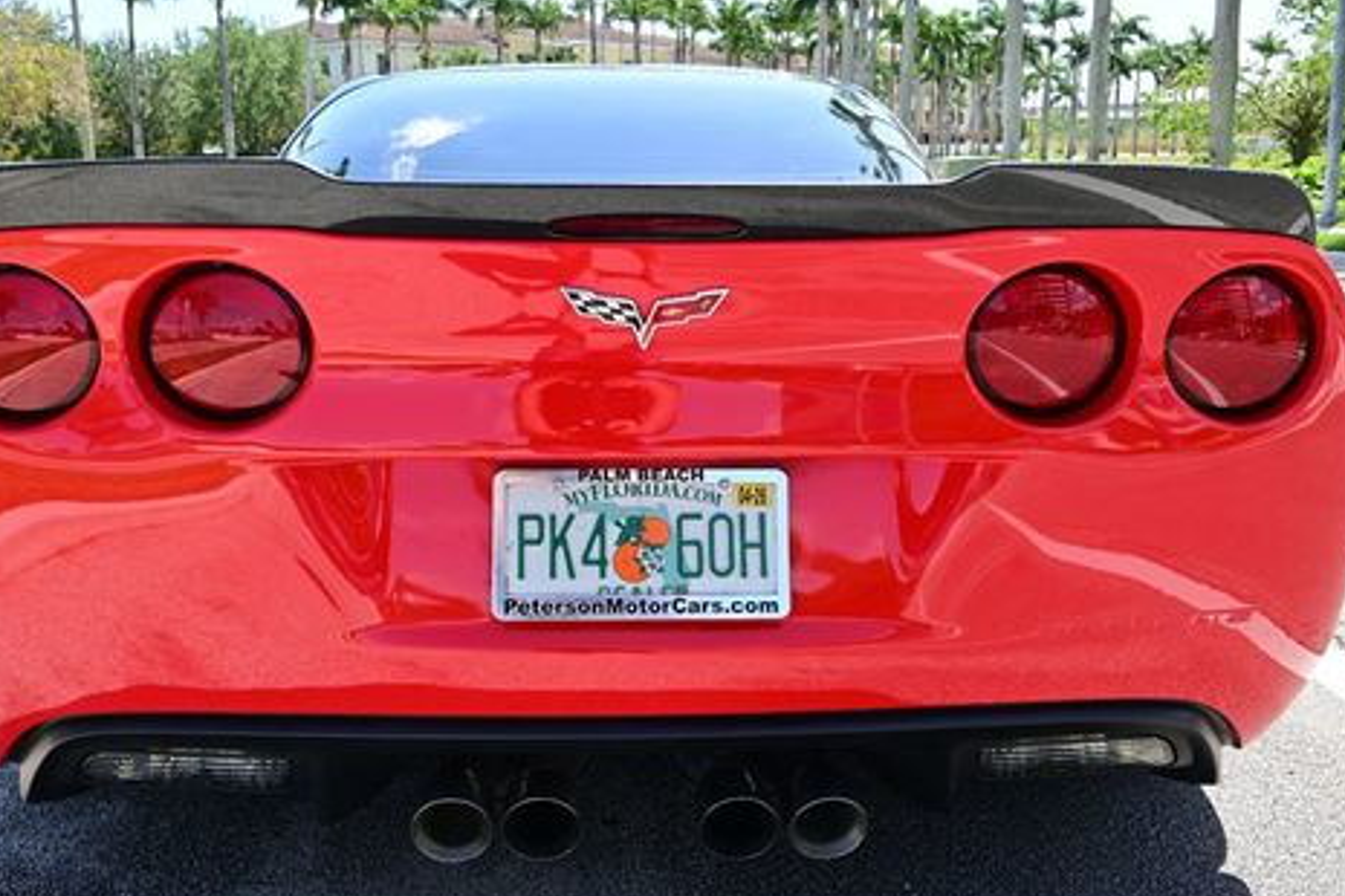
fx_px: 1233
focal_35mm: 33
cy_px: 376
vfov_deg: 39.9
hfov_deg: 57.2
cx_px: 622
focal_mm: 16
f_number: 6.3
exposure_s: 1/160
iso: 100
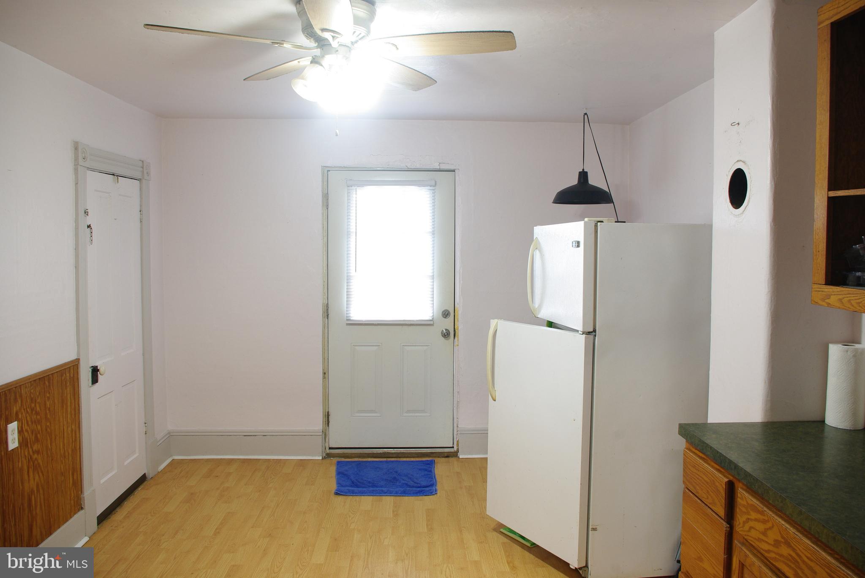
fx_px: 649
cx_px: 432
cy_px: 289
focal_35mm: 27
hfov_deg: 67.3
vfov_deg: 48.0
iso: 200
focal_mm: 18
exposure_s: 1/1.43
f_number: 6.7
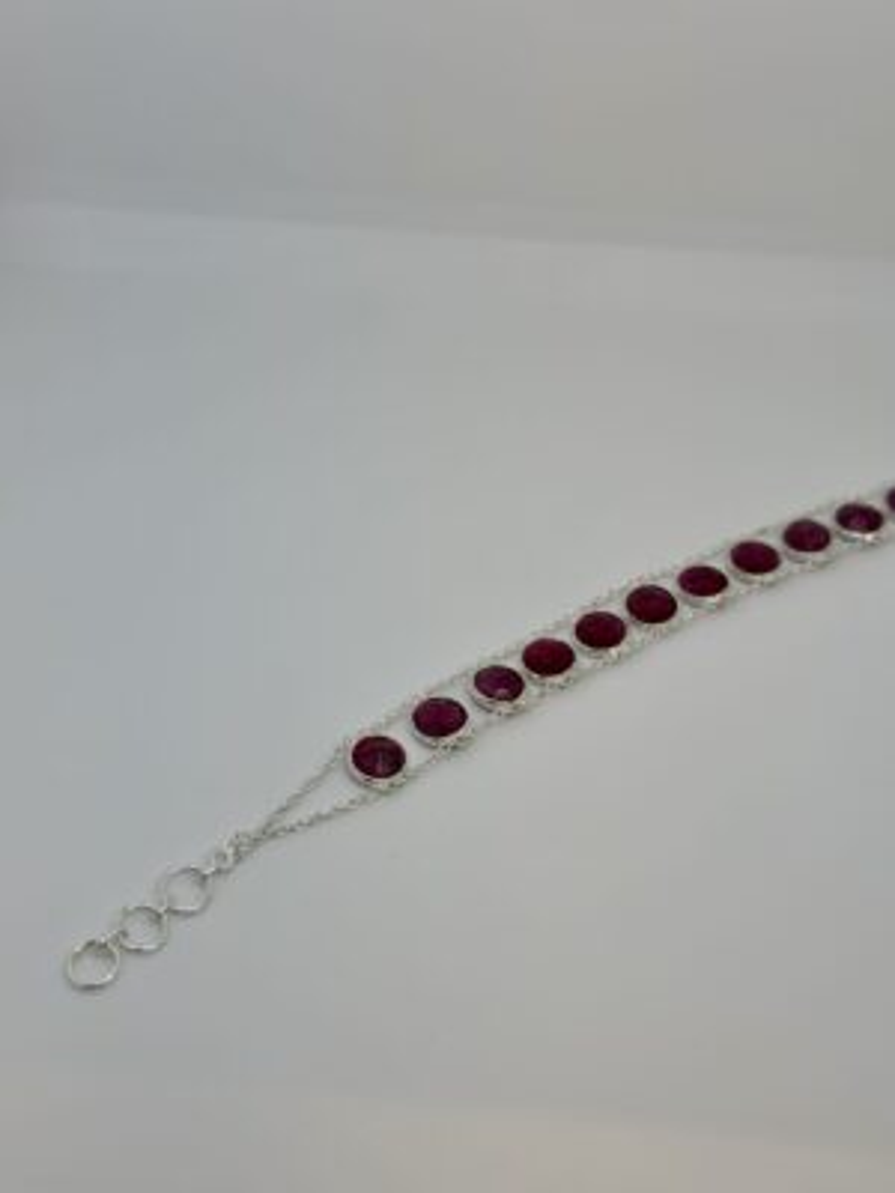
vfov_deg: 39.7
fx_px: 1655
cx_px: 448
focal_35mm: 48
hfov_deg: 30.3
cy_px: 596
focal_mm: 6.86
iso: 80
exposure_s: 1/654
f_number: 1.78
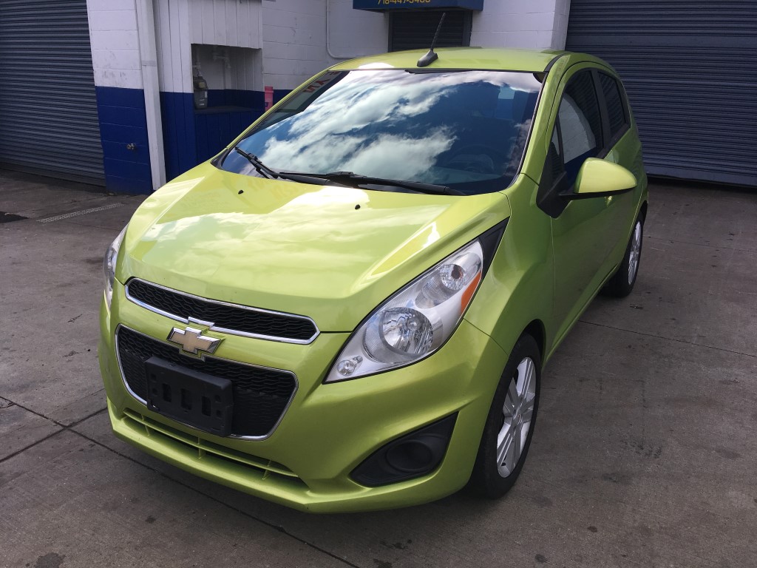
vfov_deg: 48.2
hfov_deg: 61.7
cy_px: 284
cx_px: 378
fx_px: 634
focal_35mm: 29
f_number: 2.2
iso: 25
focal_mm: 4.15
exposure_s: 1/884
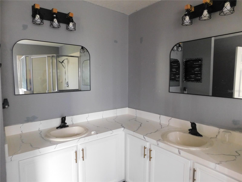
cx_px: 121
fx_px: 161
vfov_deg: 58.9
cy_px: 91
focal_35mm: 23
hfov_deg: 73.9
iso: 500
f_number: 3
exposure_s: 1/8
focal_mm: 4
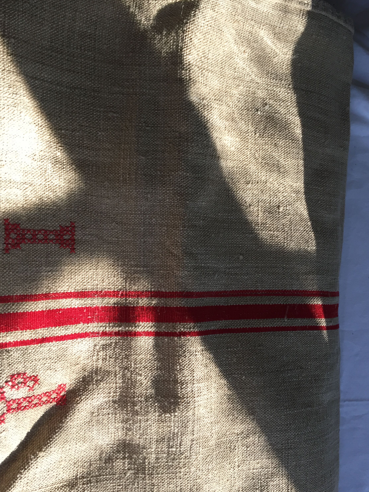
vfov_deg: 56.8
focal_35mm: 32
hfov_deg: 44.1
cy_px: 248
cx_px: 195
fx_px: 455
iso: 40
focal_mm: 4.15
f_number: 2.2
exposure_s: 1/50
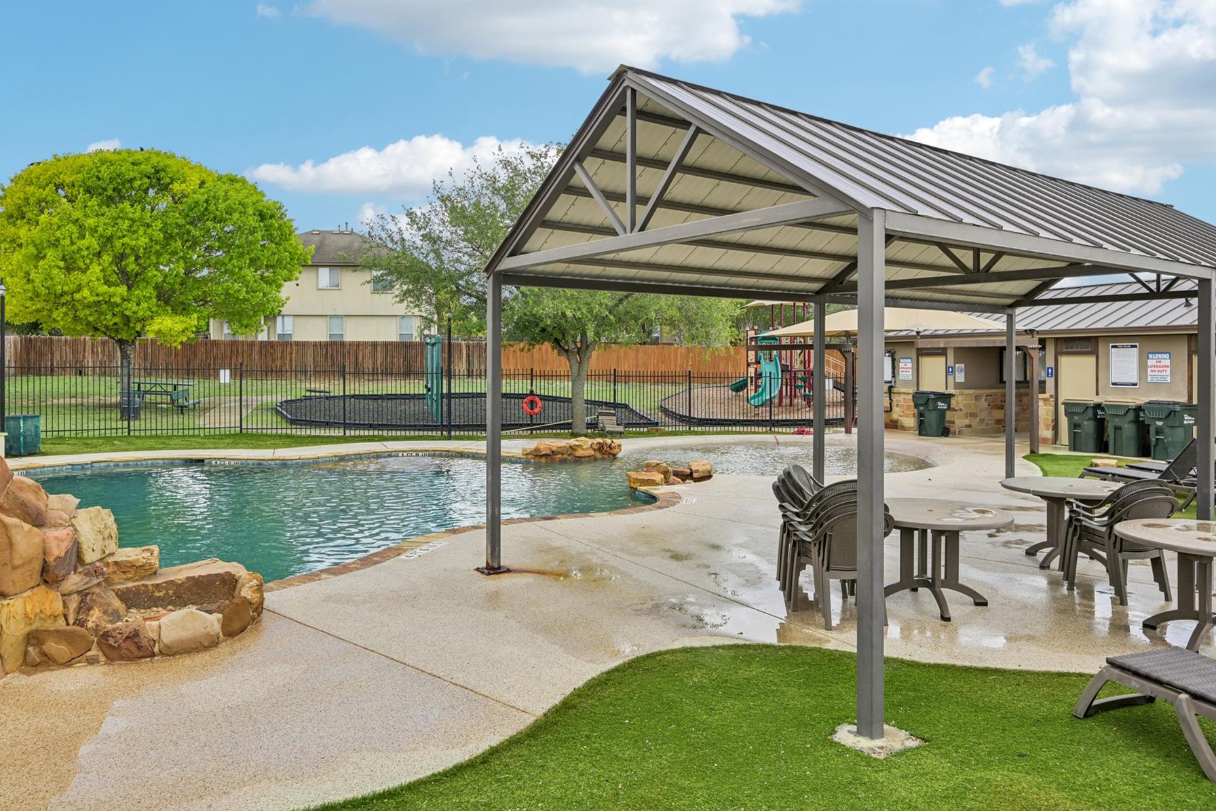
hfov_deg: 72.4
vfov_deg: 51.9
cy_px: 355
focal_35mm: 25
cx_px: 619
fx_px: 830
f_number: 6.7
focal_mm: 21.5
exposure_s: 1/250
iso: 100
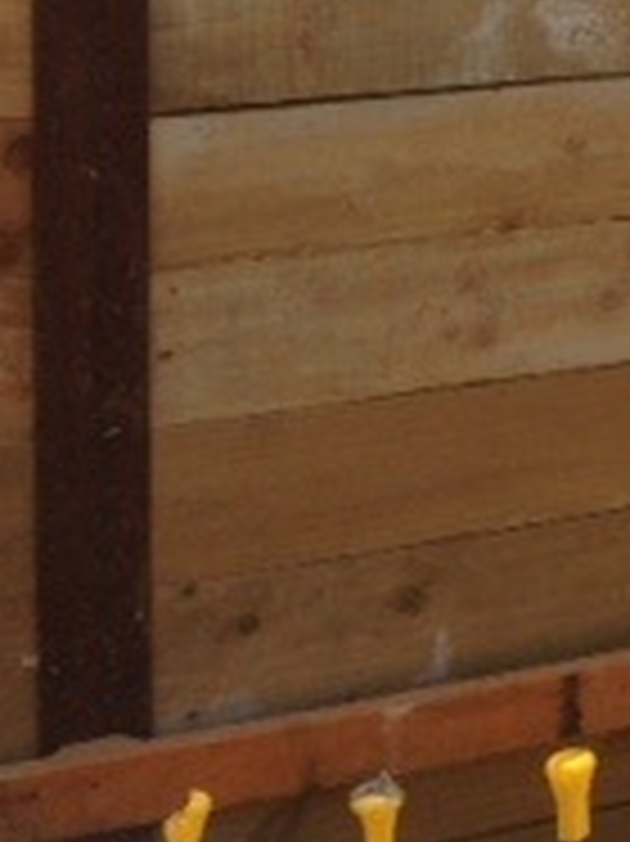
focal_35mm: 113
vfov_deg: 16.7
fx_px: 2745
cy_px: -180
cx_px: 1242
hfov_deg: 11.8
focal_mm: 4.12
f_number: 2.4
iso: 50
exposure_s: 1/1466
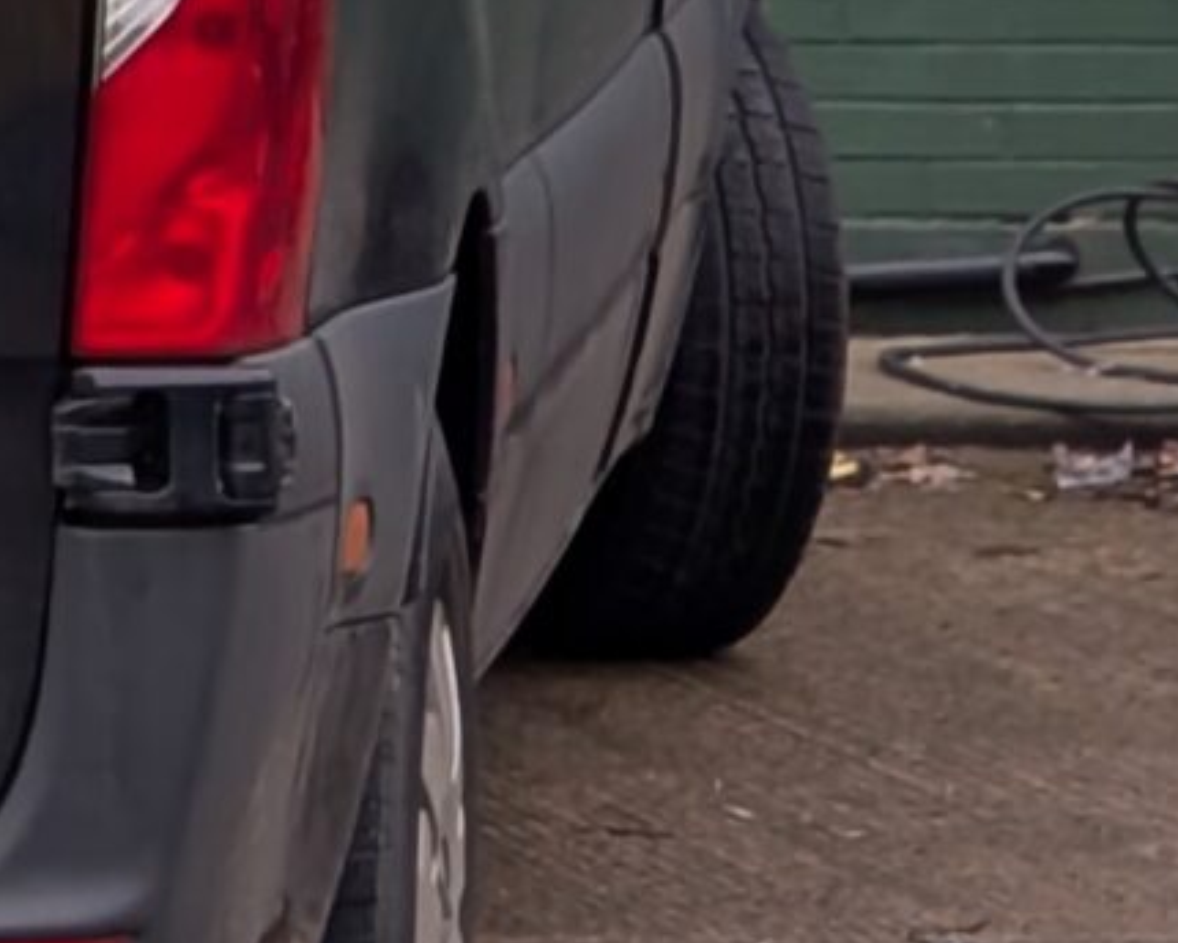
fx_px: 9936
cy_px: 33
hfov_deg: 6.3
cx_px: -2120
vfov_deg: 5.4
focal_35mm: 285
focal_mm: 4.53
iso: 38
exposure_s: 1/345
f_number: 1.7
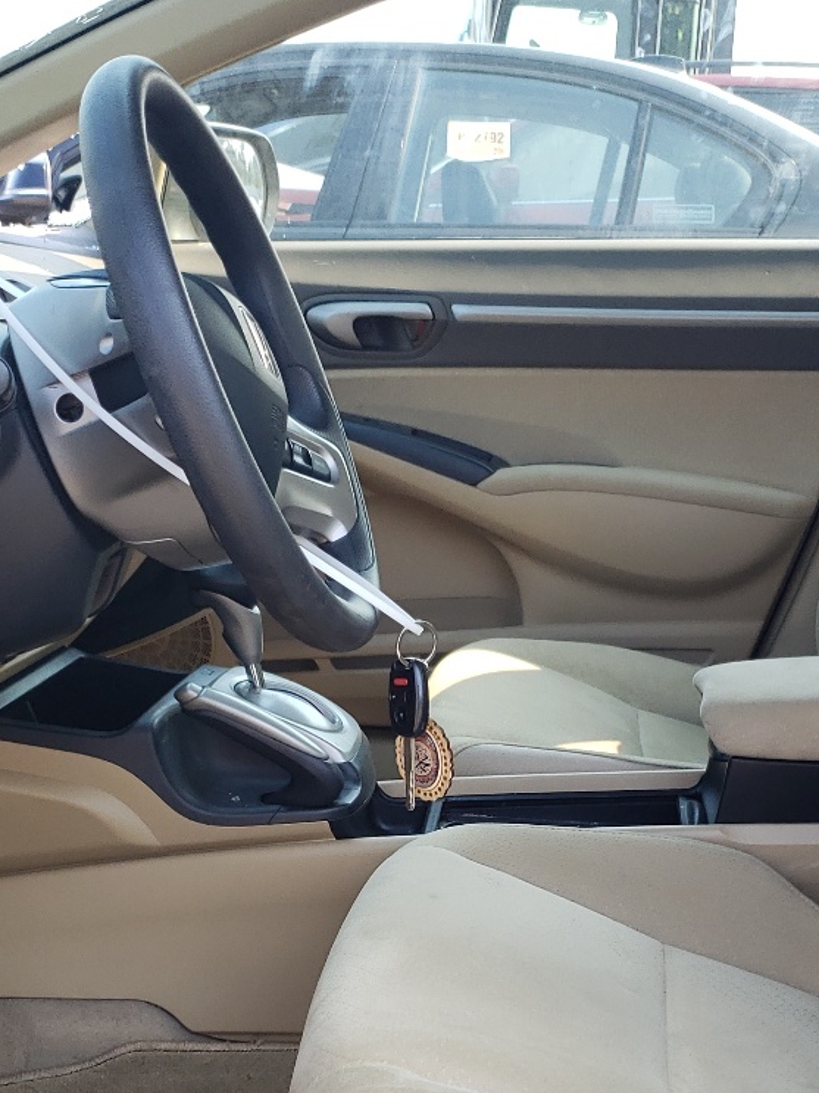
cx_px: 534
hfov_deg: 26.0
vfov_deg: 33.6
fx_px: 1767
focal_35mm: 56
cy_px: 834
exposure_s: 1/345
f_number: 1.5
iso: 50
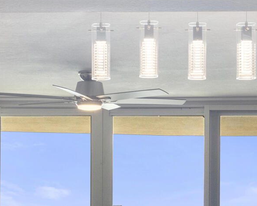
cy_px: 233
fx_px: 1118
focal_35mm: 147
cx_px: 128
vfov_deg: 10.4
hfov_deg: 13.1
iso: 640
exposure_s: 1/13
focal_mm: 31
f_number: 8
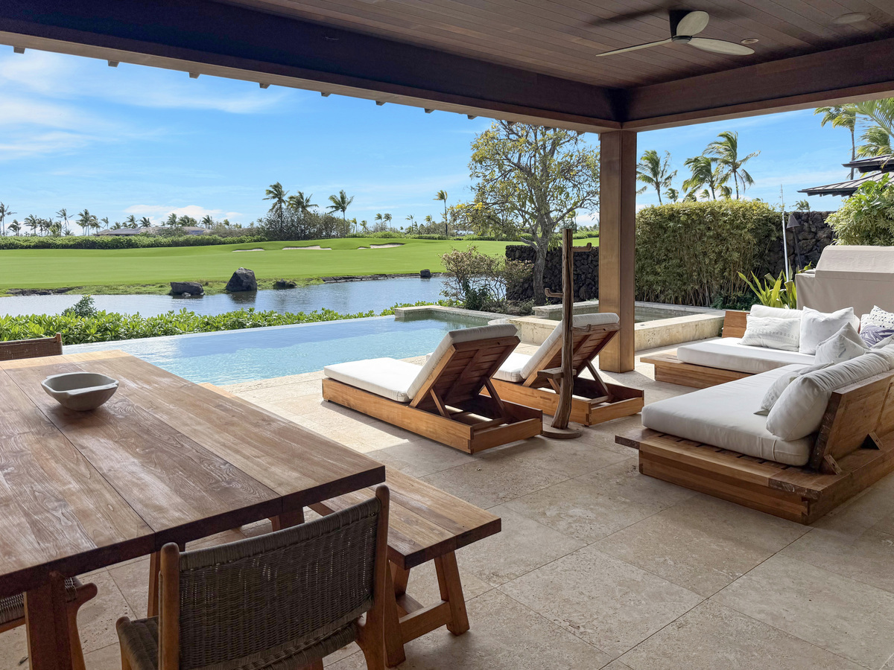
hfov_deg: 71.6
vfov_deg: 56.8
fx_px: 620
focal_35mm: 24
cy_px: 335
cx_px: 447
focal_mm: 6.76
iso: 80
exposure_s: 1/5714
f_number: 1.78
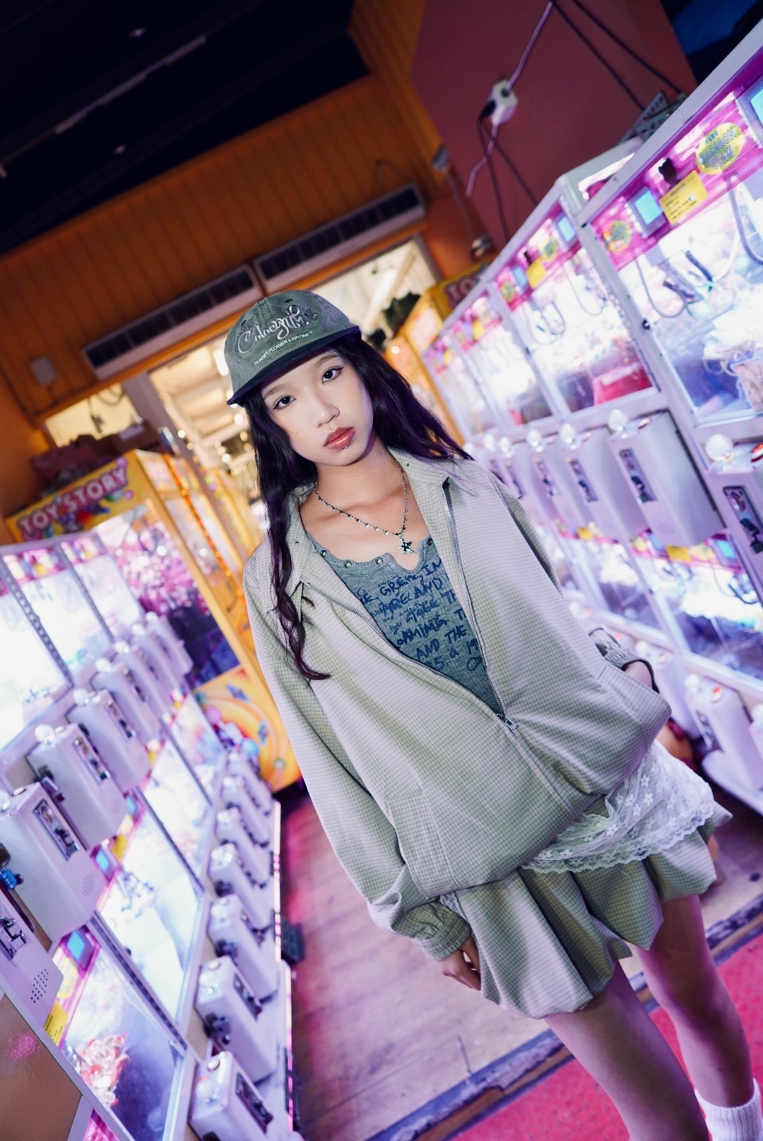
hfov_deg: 53.2
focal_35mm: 24
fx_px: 762
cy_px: 570
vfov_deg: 73.7
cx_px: 382
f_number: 1.8
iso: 250
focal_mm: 16
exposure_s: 1/80
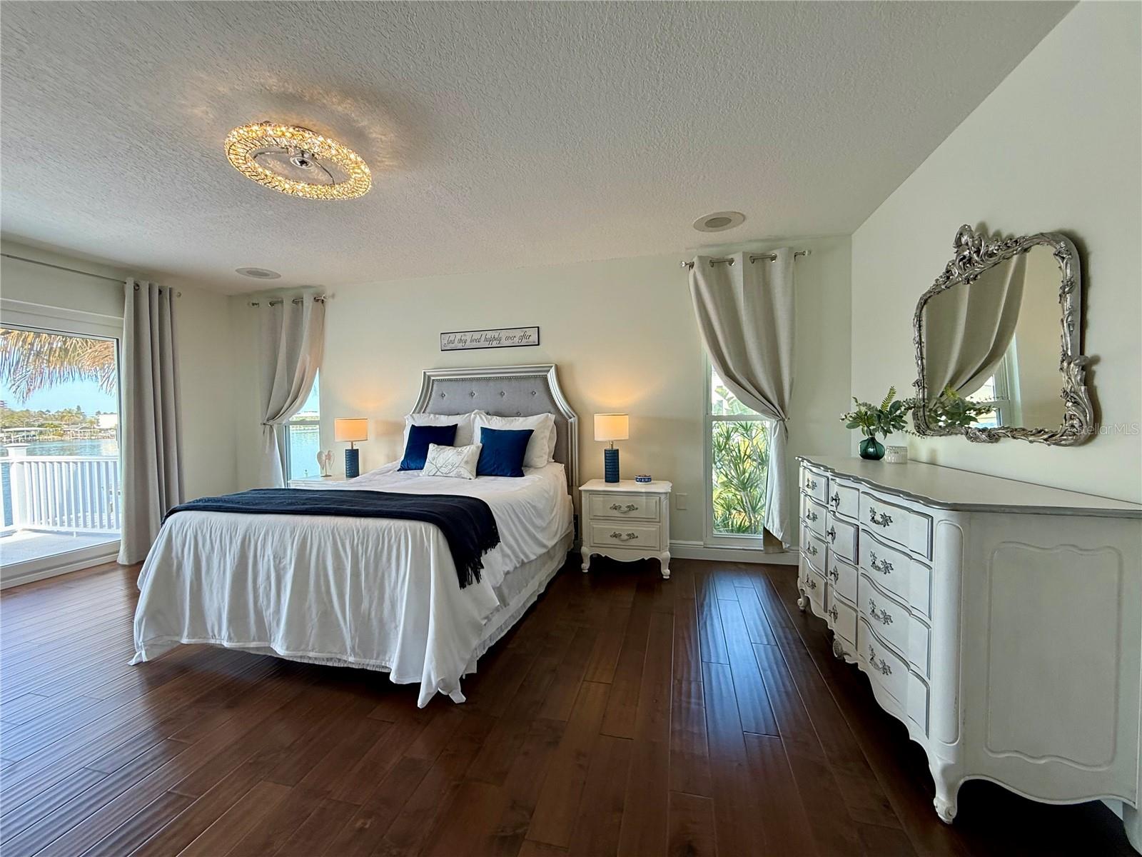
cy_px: 428
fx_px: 462
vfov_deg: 85.7
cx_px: 571
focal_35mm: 14
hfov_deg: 102.1
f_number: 2.2
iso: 80
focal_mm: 2.22
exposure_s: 1/120
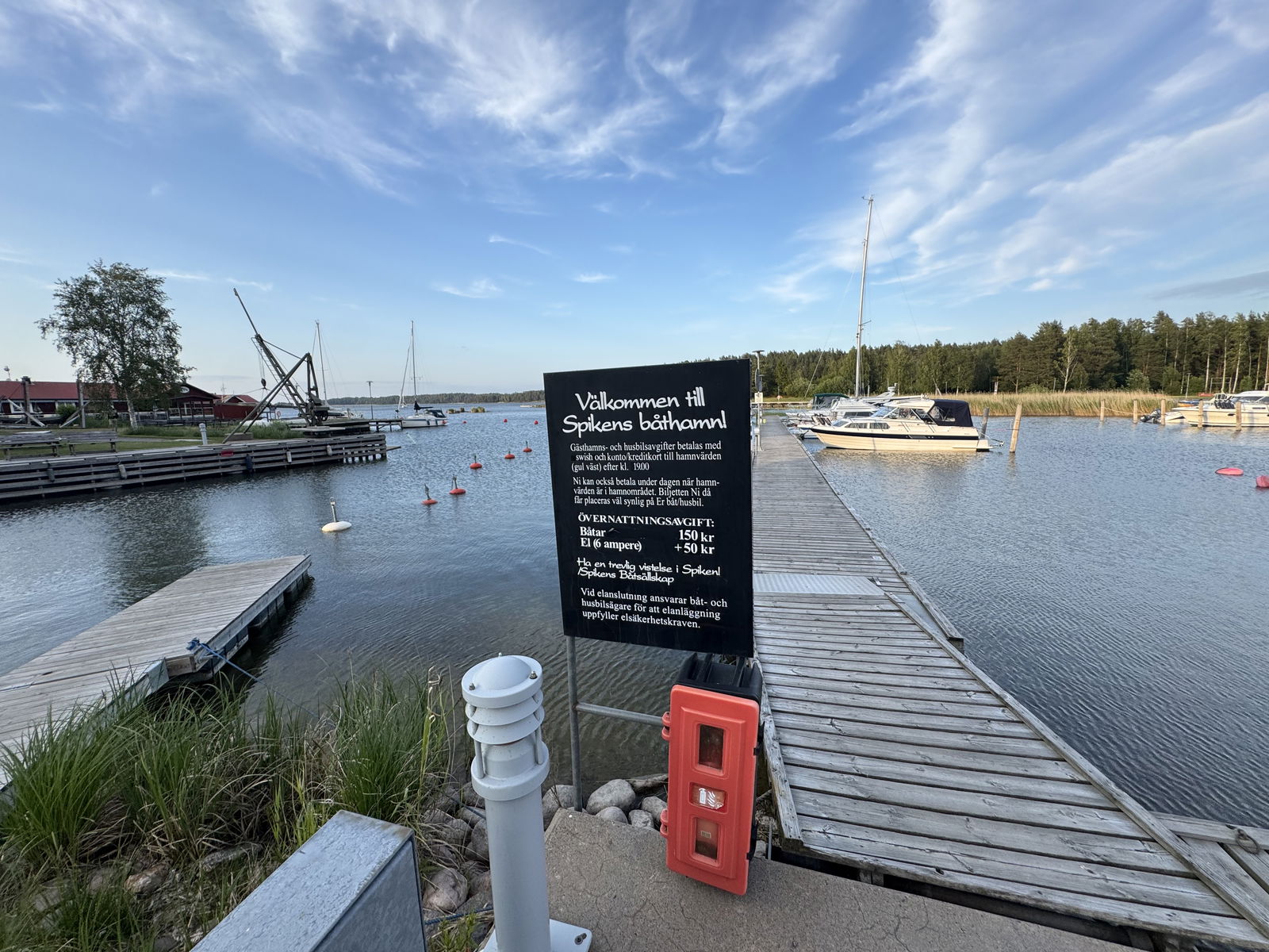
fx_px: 513
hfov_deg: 102.1
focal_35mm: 14
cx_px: 634
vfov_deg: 85.7
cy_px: 476
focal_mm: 2.22
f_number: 2.2
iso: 40
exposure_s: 1/512
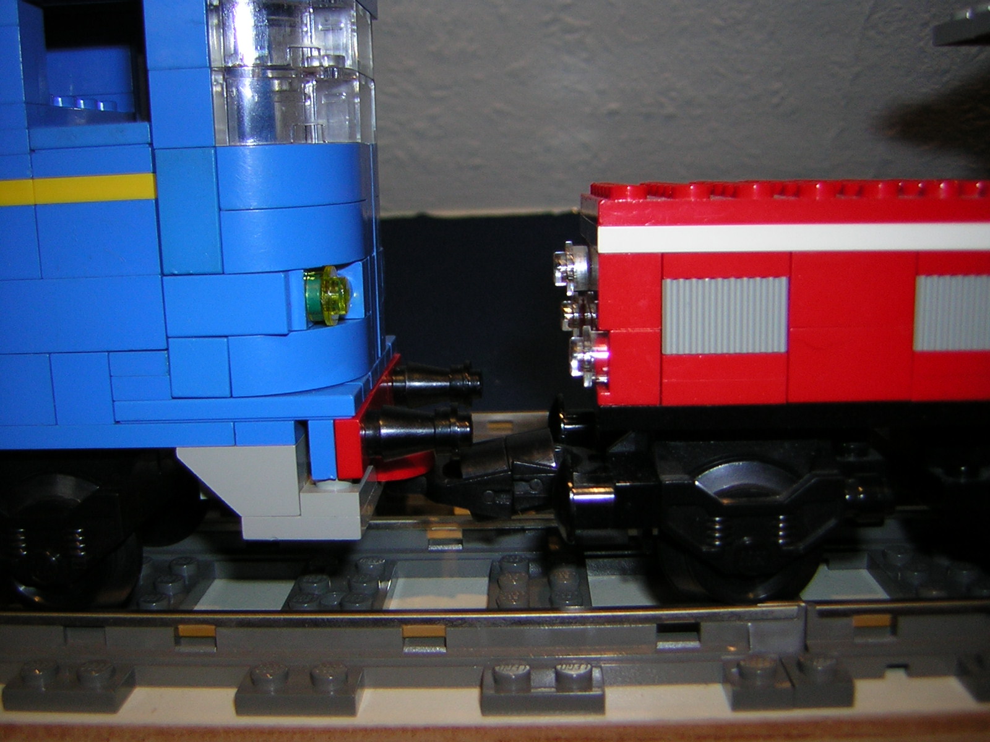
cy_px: 371
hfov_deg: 51.4
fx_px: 1030
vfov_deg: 39.7
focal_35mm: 36
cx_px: 495
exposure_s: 1/60.1
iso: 50
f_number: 2.6
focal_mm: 4.7
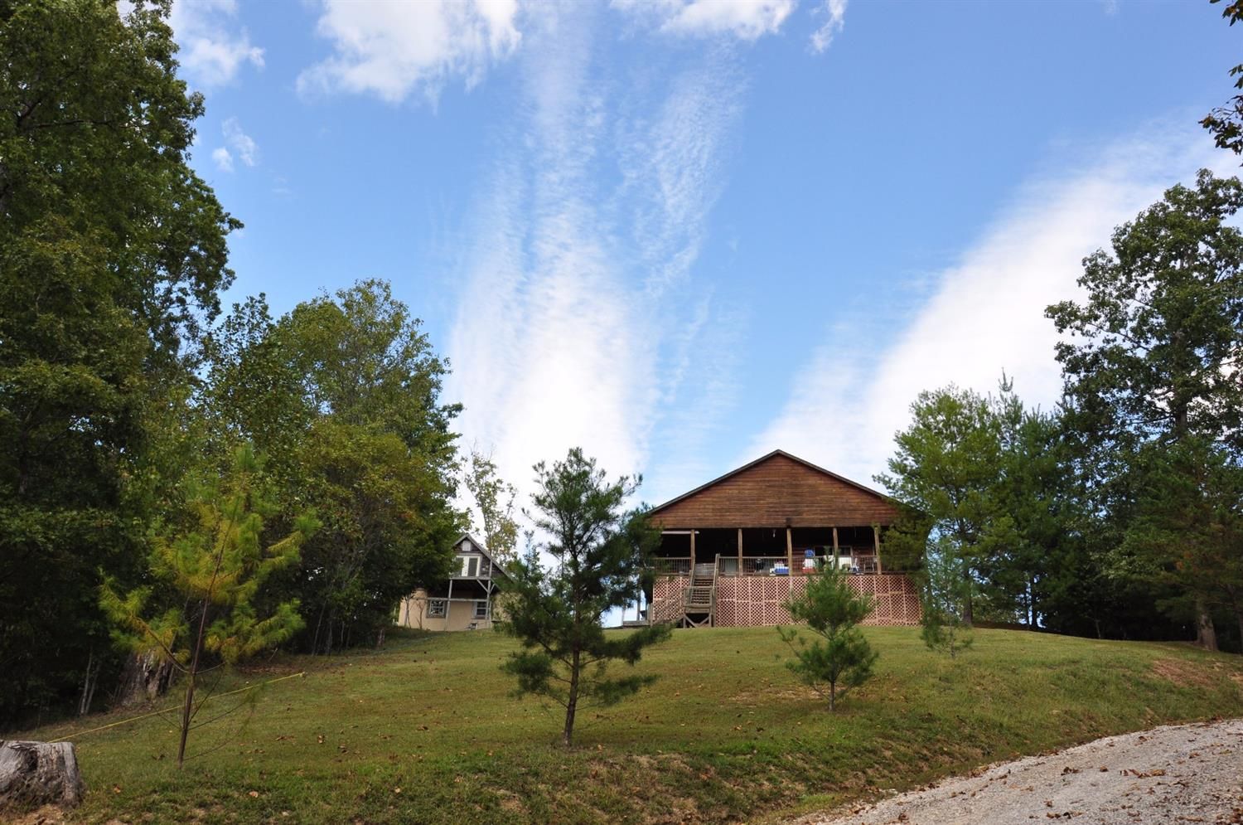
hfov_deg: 67.5
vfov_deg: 47.8
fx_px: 931
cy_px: 412
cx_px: 622
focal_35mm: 27
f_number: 10
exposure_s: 1/250
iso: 400
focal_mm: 18
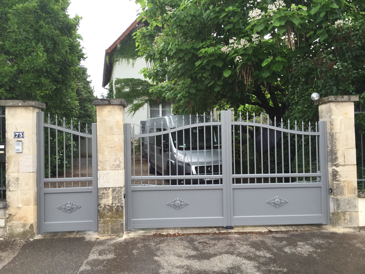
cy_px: 137
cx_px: 182
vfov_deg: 48.2
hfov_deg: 61.7
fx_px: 306
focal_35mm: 29
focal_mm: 4.15
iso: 50
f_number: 2.2
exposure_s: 1/120
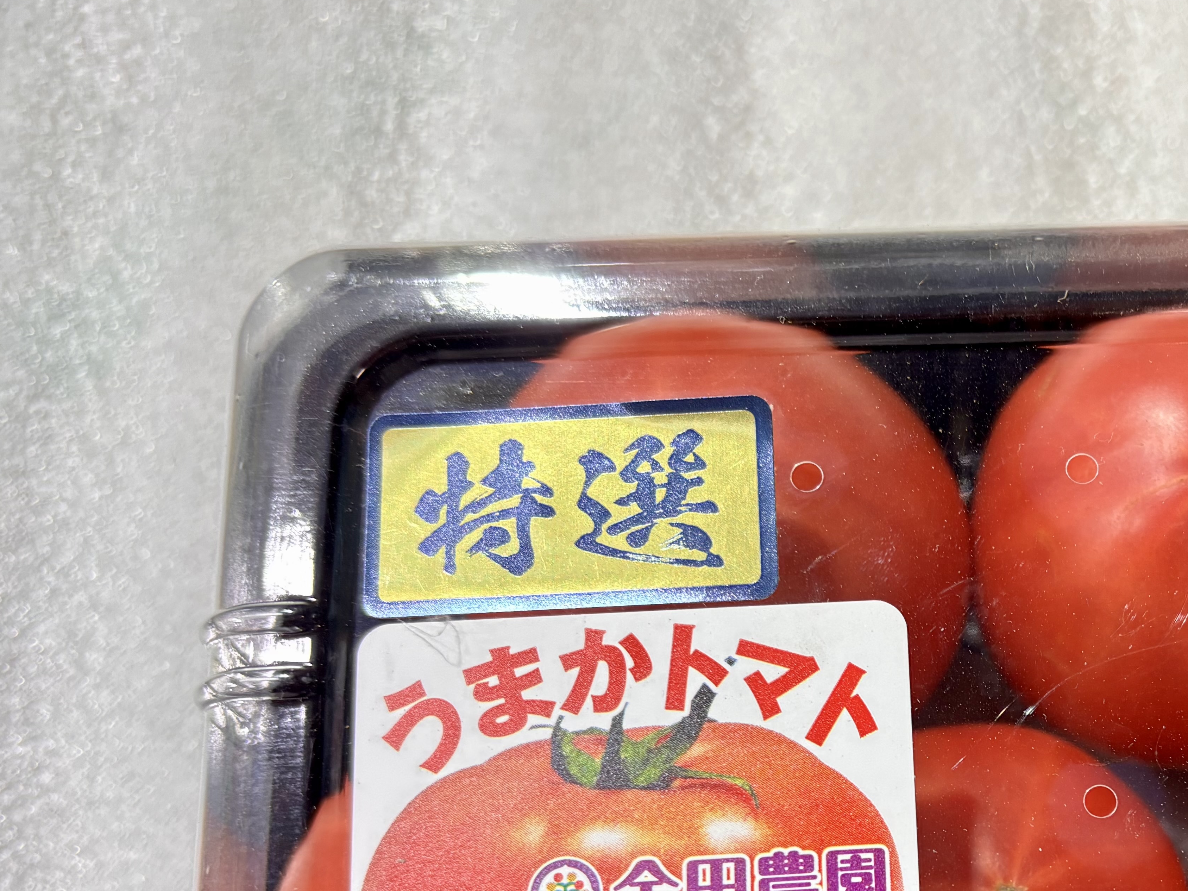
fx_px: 1510
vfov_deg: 32.1
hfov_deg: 40.7
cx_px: 990
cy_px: 699
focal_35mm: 44
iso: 125
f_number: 1.6
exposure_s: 1/60
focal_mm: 5.96
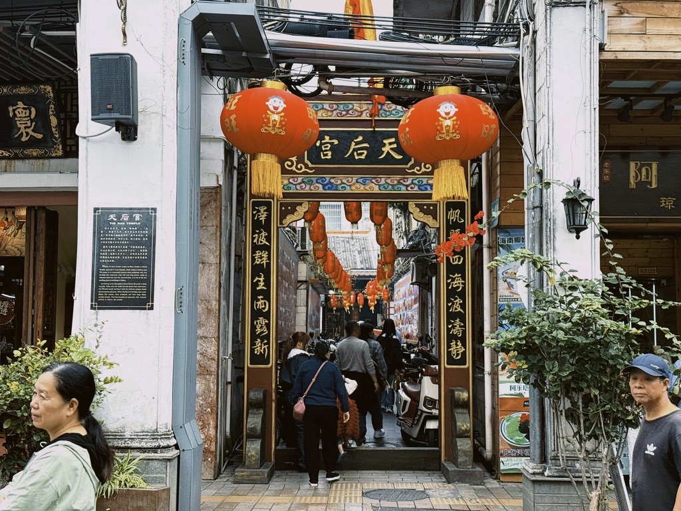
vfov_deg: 30.3
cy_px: 256
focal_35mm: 48
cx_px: 340
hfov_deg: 39.7
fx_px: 944
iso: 64
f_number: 1.78
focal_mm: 6.76
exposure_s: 1/418
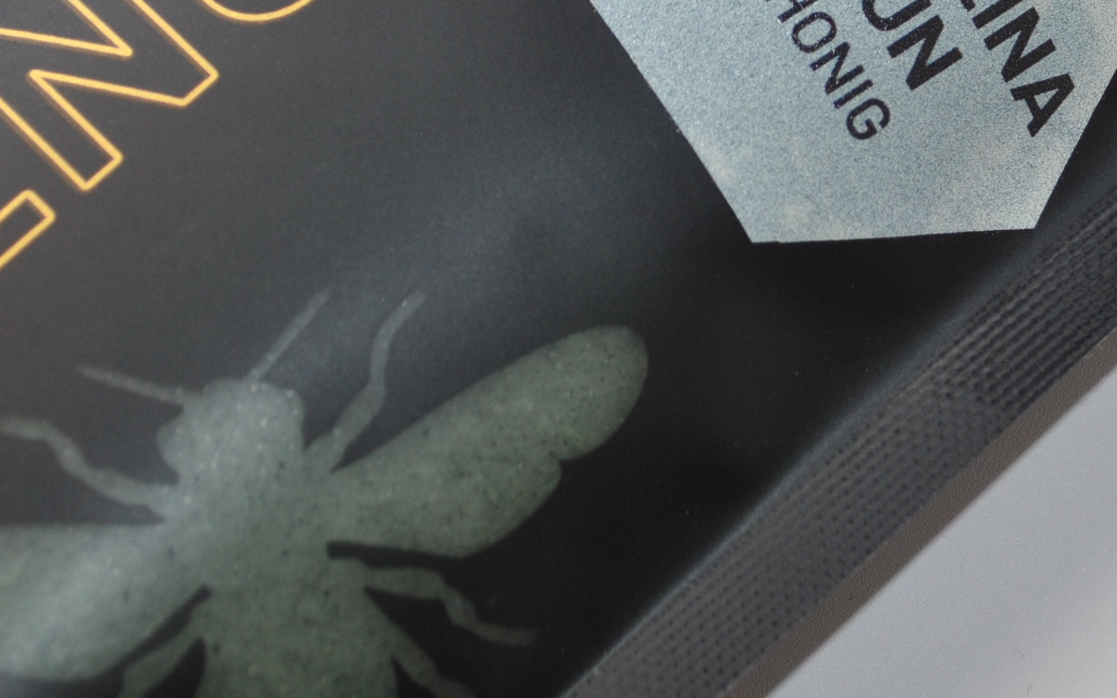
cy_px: 120
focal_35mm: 130
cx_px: 708
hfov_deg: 16.0
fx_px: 3964
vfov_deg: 10.0
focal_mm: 35
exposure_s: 1/80
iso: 140
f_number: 5
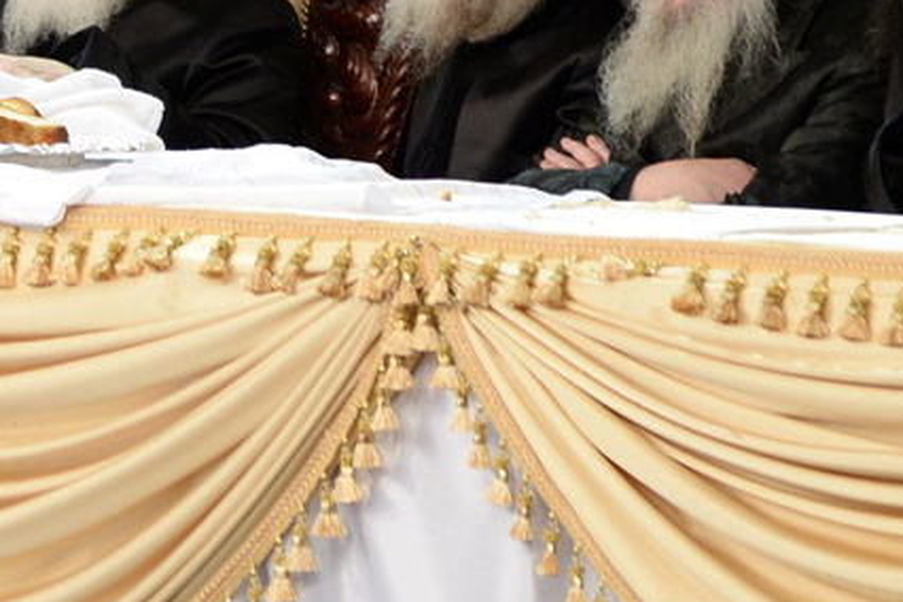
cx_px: 25
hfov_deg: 5.2
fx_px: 9882
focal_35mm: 394
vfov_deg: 3.5
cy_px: -148
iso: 1000
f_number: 4
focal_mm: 120
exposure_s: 1/60
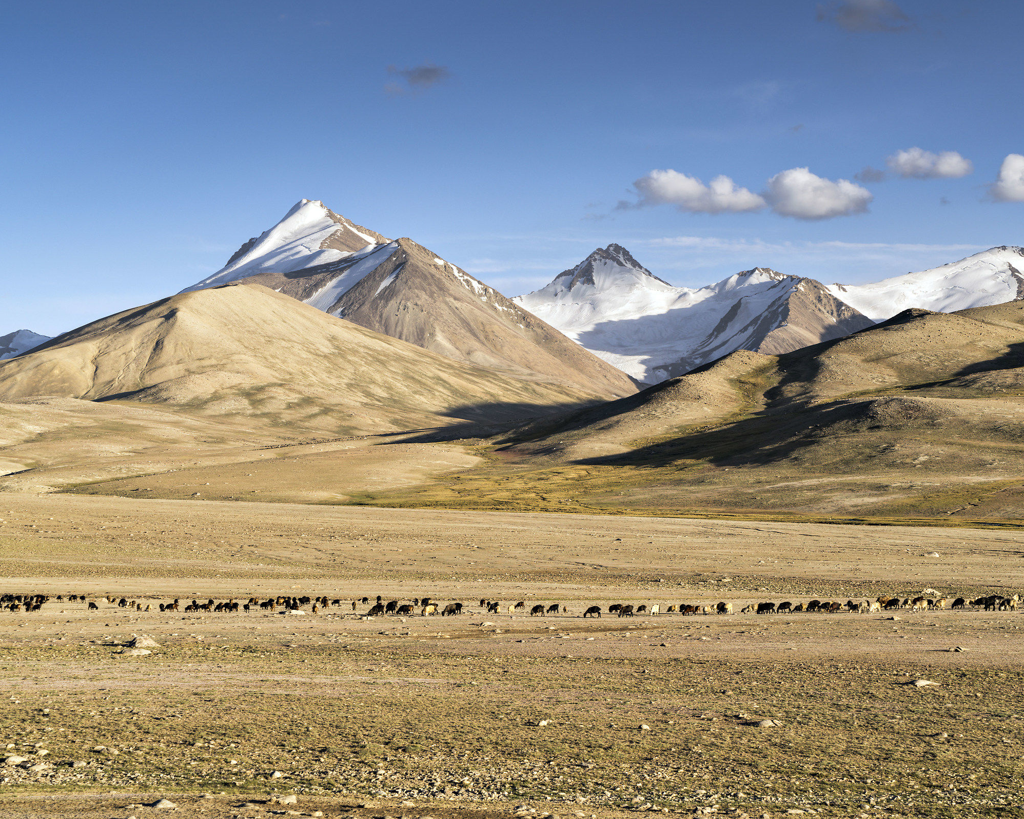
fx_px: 2394
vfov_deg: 19.4
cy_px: 410
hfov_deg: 24.1
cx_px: 574
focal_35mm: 79
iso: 100
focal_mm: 70
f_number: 8
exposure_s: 1/125
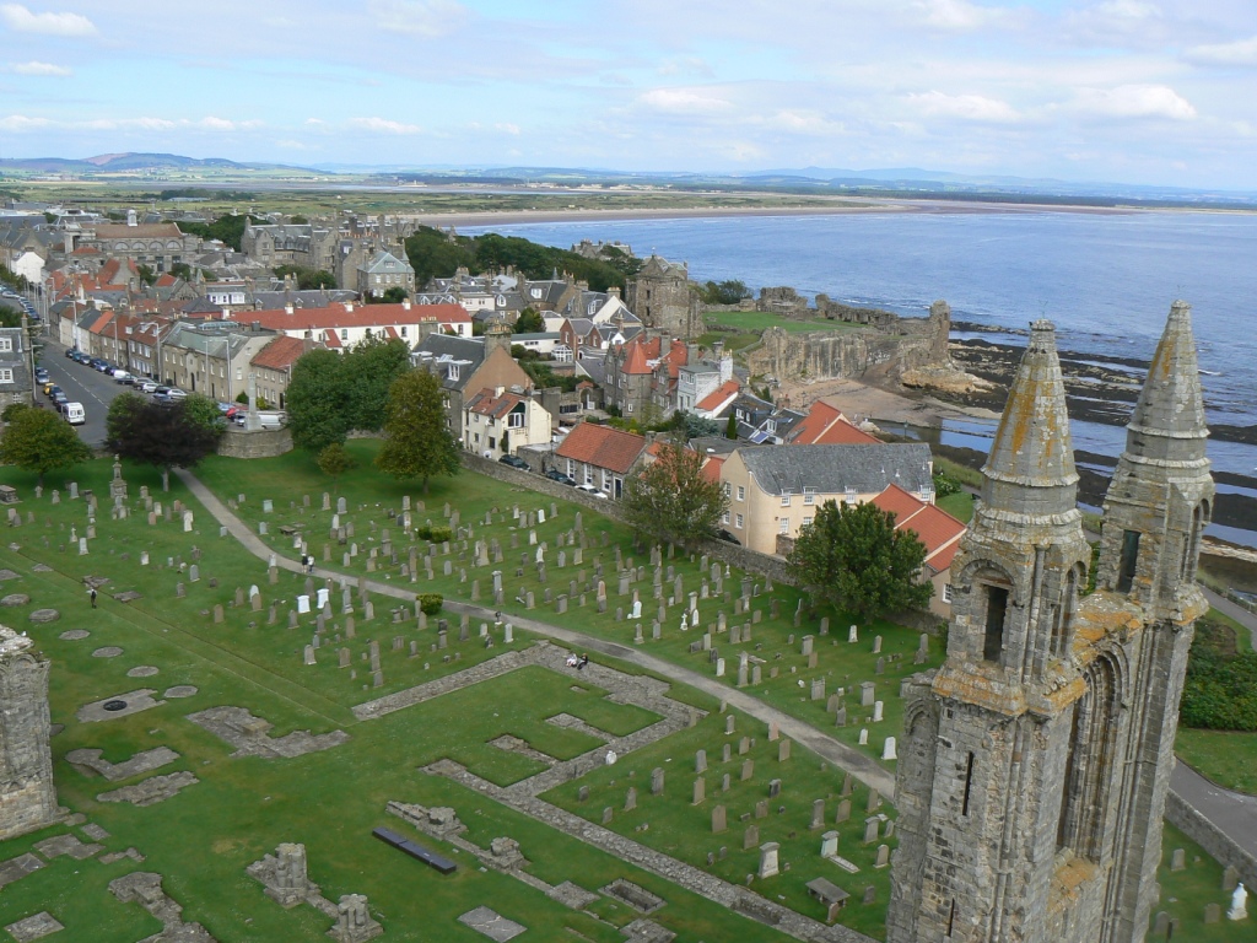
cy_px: 472
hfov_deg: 51.4
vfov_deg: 39.7
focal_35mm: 36
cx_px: 628
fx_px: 1307
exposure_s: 1/400
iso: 80
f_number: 5.6
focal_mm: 6
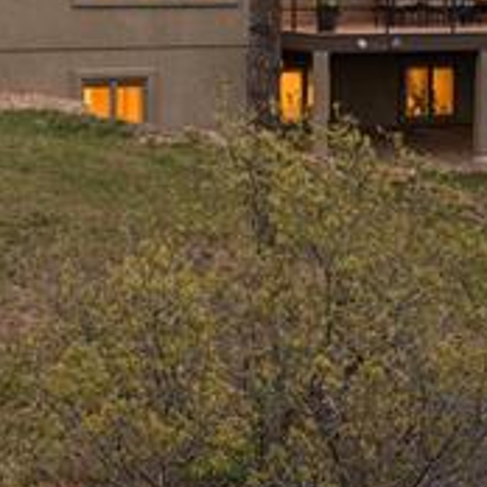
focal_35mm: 78
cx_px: -8
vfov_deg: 21.6
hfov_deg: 21.4
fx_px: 1242
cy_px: 31
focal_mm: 12.29
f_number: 2.8
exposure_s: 1/15
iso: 300
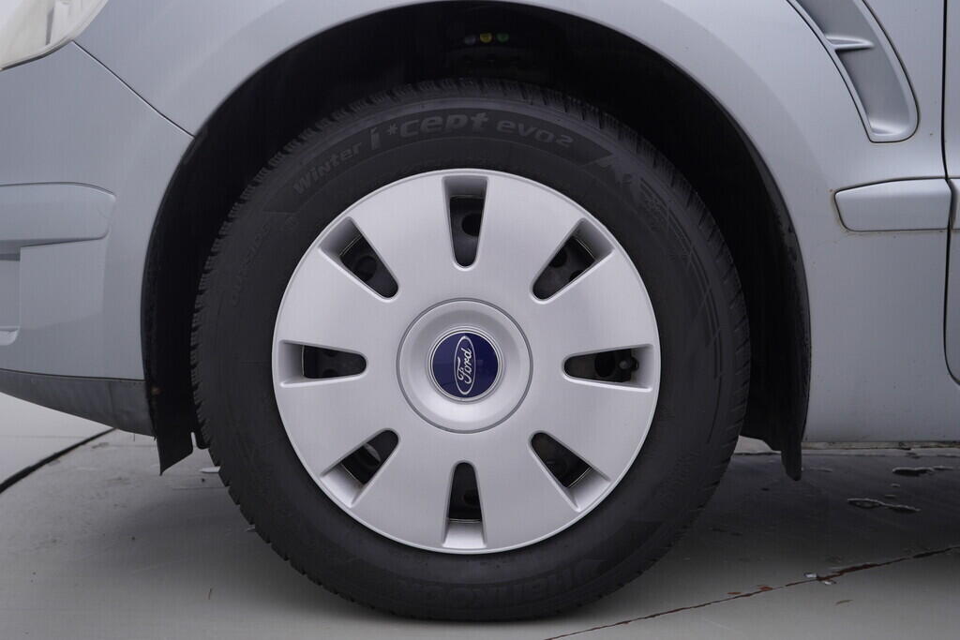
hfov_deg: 53.1
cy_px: 320
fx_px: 960
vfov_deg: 36.9
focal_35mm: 36
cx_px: 480
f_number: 4
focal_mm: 24
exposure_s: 1/80
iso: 125
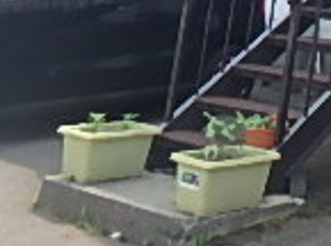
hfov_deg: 17.8
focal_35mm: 93
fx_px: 887
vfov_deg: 13.1
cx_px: 557
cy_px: -289
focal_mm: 3.7
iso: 125
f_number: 3.5
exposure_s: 1/400
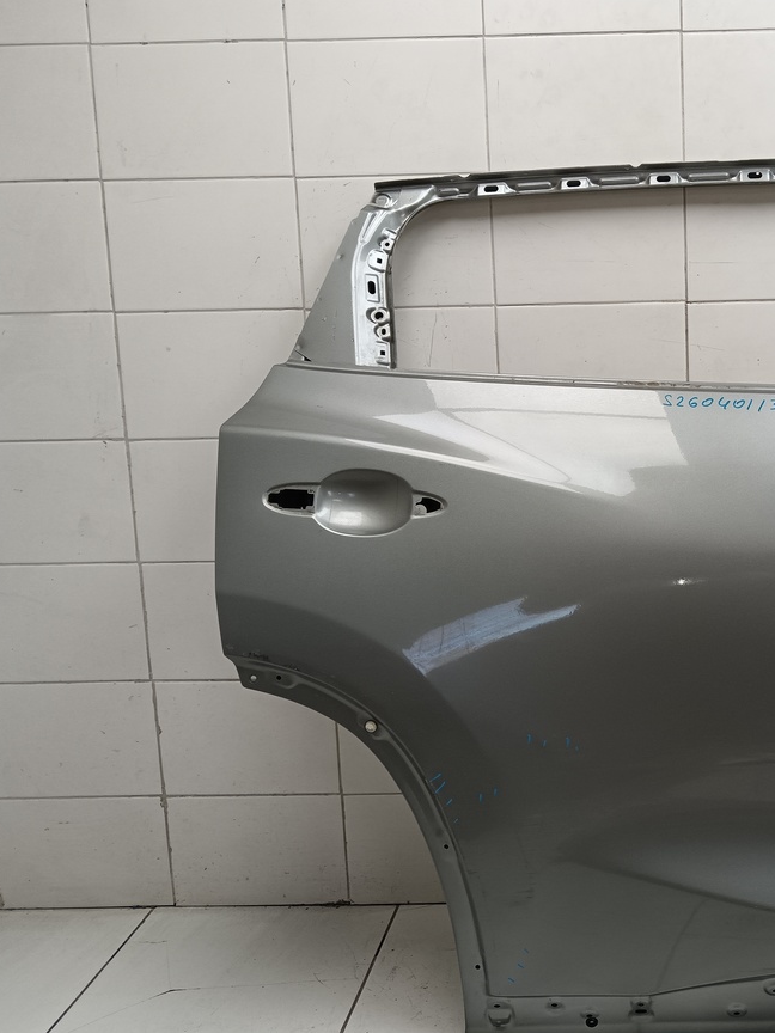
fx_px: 1194
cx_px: 661
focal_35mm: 40
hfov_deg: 34.4
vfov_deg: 46.8
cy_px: 509
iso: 229
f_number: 1.9
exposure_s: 1/100
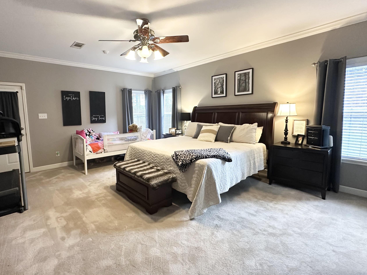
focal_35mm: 17
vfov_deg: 74.7
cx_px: 156
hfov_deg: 90.4
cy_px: 130
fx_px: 180
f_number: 2.2
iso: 400
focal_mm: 2.22
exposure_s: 1/60
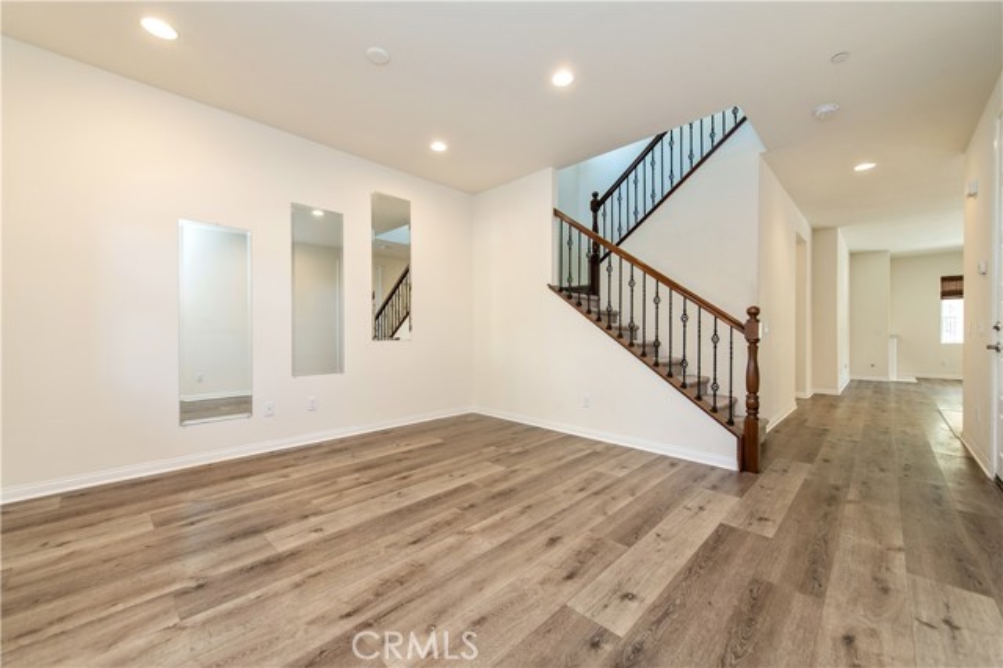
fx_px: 390
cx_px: 502
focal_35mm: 14
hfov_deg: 104.3
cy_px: 334
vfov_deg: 81.1
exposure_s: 1/60
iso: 450
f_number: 4
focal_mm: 14
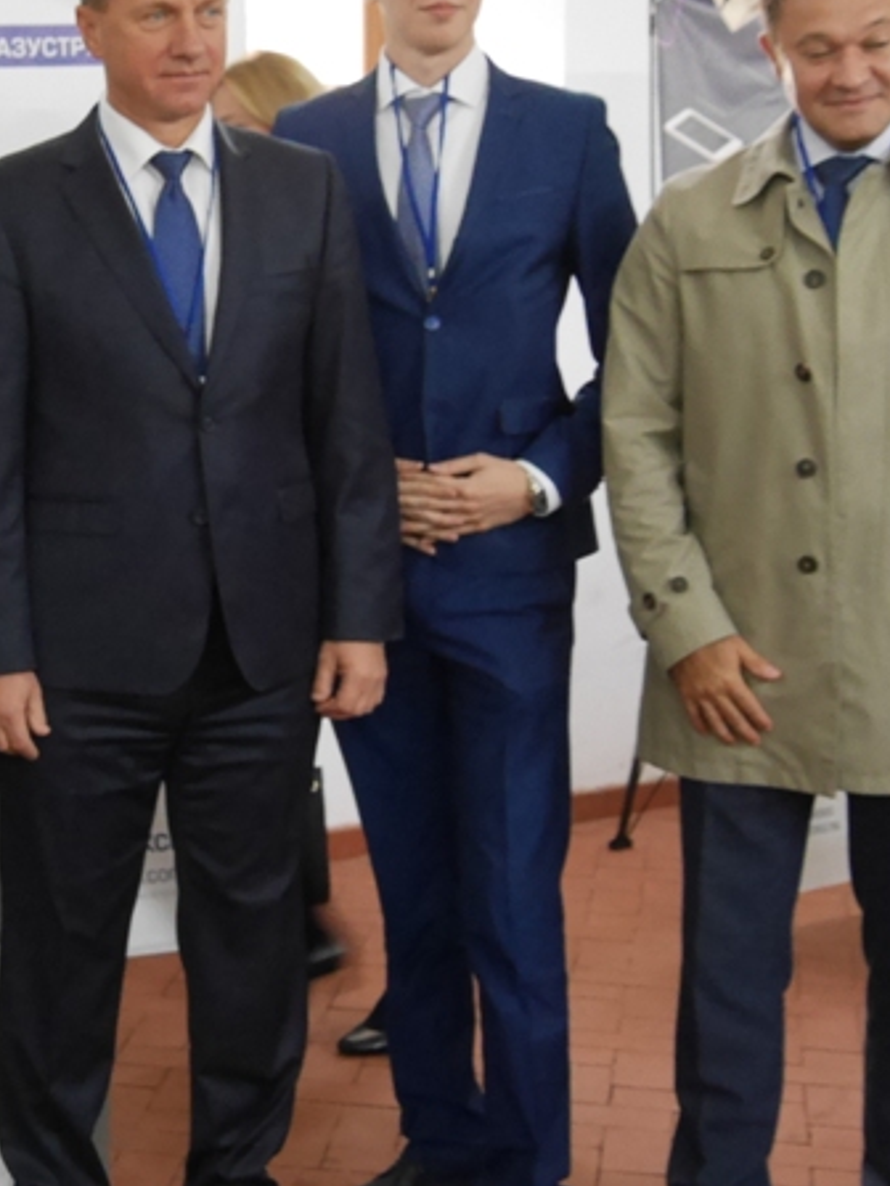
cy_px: 565
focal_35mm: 85
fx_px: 2914
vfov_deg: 23.0
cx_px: -95
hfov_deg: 16.8
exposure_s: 1/60
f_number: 3.8
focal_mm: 19
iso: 2000
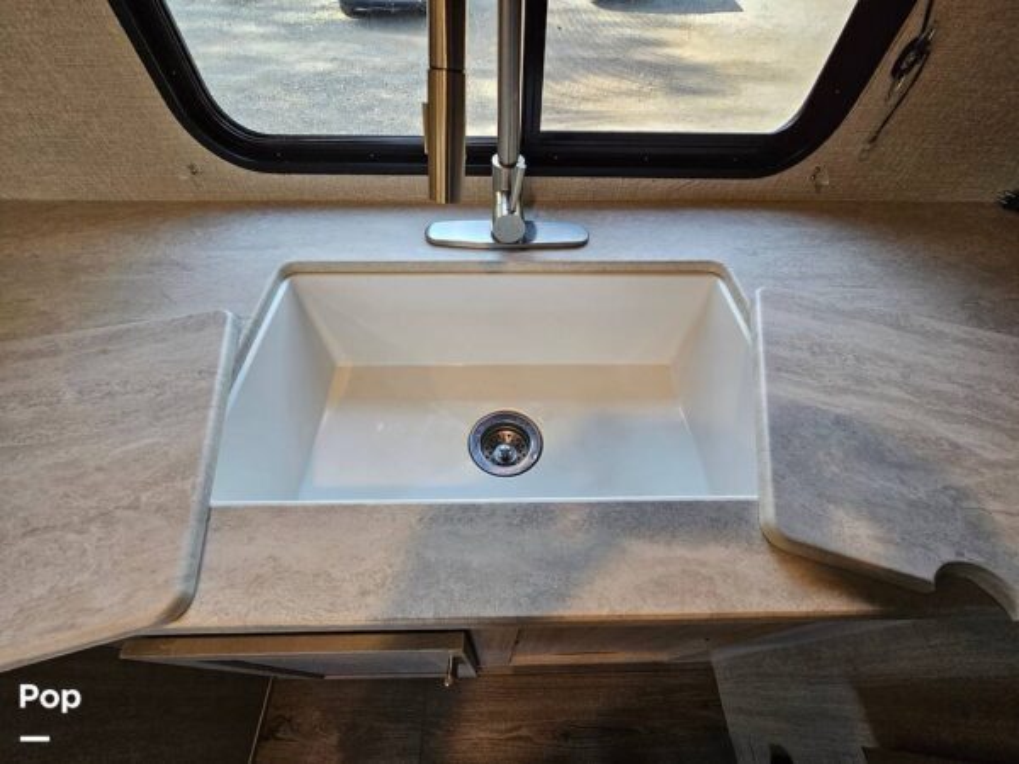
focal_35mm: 13
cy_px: 382
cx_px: 510
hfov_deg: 106.2
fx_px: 383
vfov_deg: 89.9
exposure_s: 1/100
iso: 250
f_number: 2.2
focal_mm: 2.2
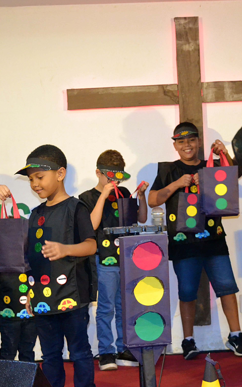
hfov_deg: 11.8
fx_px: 1171
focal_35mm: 111
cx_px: 168
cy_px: 193
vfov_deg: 18.8
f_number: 5.3
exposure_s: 1/60
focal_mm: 48
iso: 2800
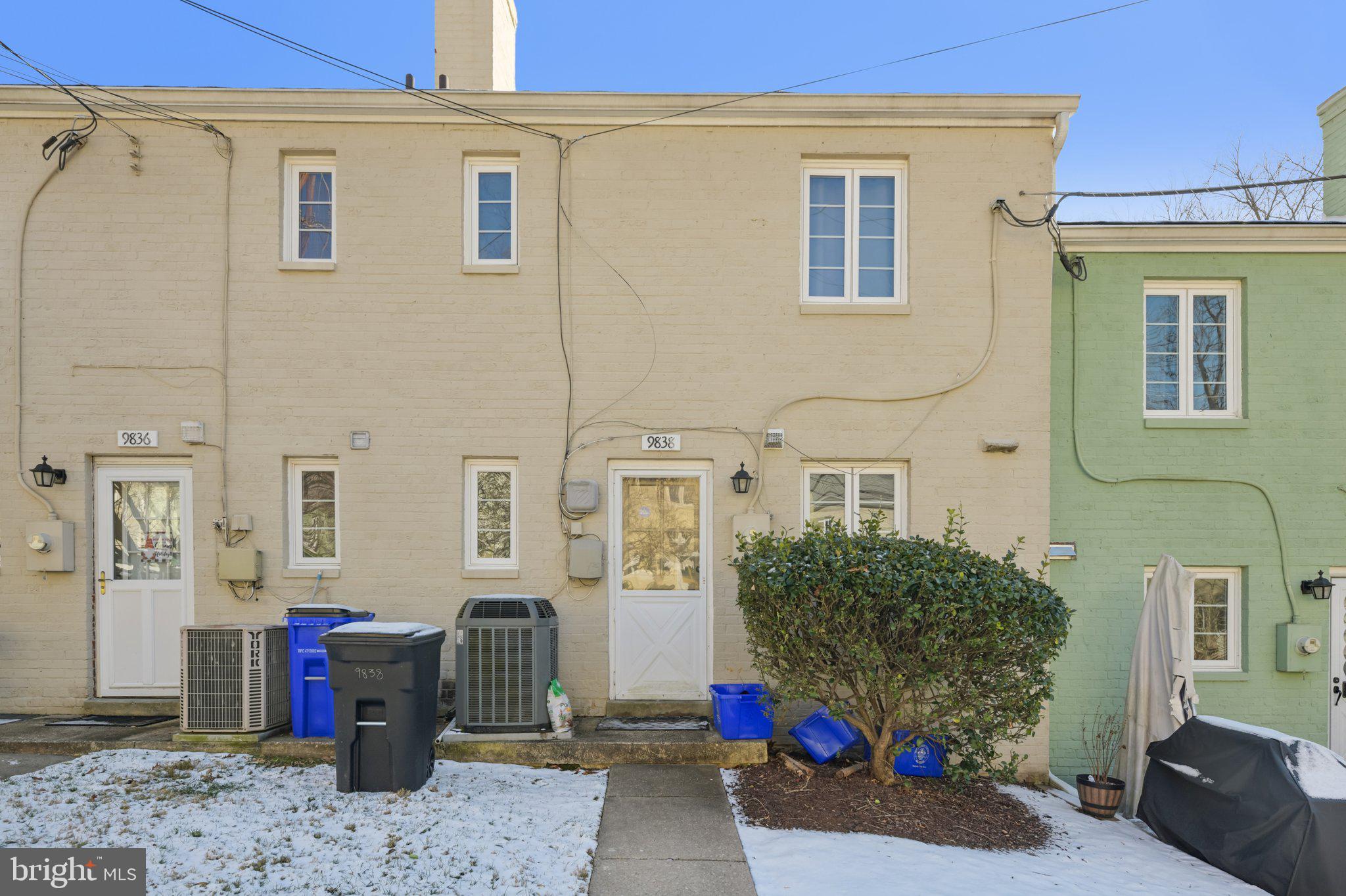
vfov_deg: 67.4
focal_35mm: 18
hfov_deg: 90.0
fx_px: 673
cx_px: 673
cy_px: 448
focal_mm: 18
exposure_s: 1/80
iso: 100
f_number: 8
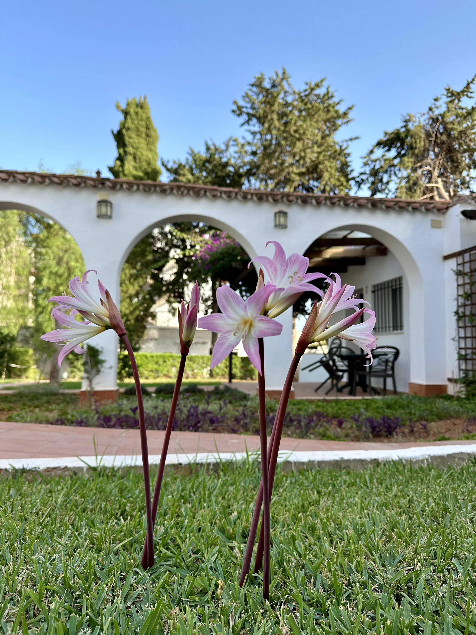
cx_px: 238
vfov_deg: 71.6
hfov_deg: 56.8
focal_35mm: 24
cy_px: 318
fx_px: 440
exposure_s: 1/1241
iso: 80
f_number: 1.78
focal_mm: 6.86
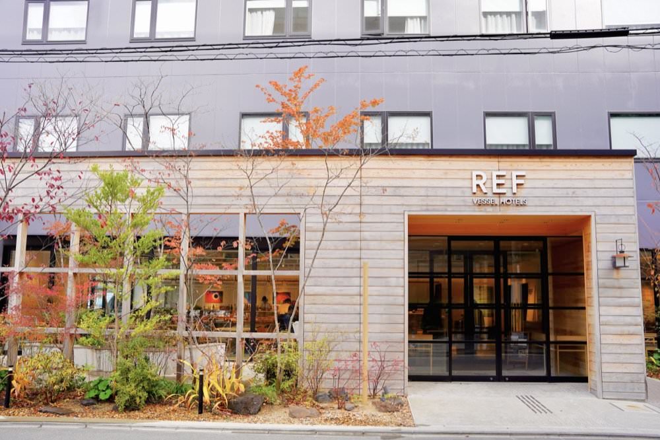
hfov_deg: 57.7
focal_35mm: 33
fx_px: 599
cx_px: 330
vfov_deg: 40.3
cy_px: 220
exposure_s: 1/100
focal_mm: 32.7
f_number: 6.3
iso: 100
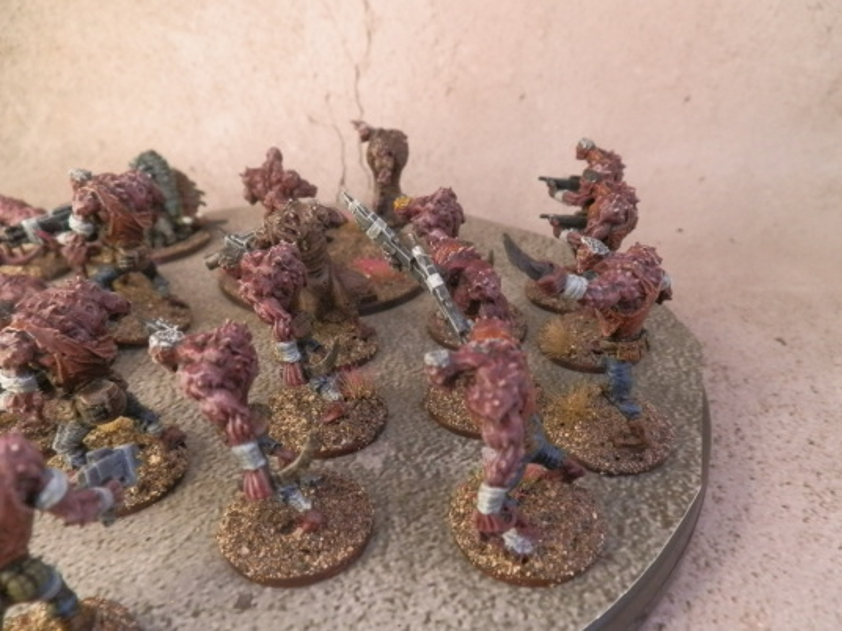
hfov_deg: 63.4
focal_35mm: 28
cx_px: 421
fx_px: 681
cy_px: 316
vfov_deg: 49.7
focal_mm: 5
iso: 400
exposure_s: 1/80
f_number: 3.1
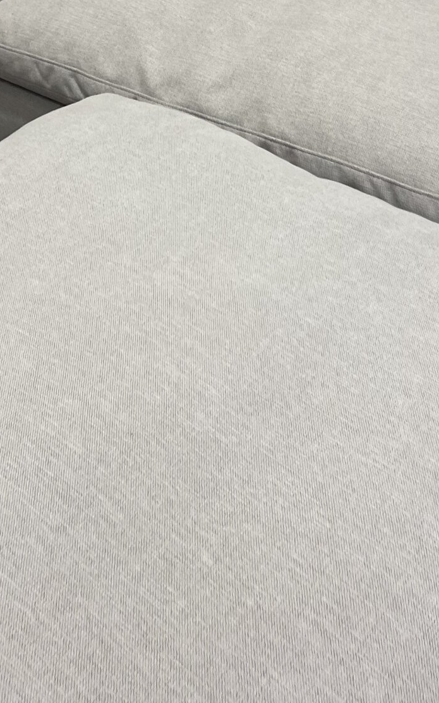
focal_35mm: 61
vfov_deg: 30.7
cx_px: 205
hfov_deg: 21.3
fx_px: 1168
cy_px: -26
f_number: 1.6
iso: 125
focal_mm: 5.1
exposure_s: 1/120
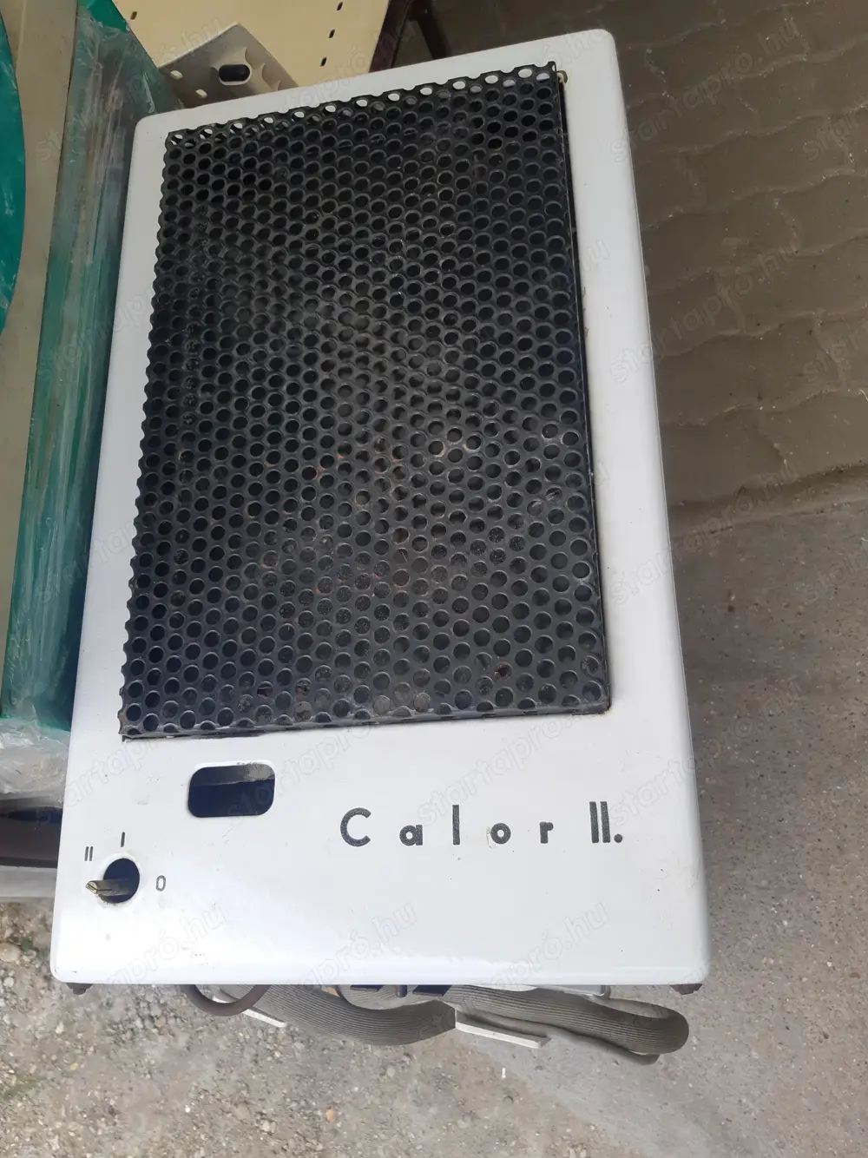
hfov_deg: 53.0
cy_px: 579
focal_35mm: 26
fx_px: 870
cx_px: 434
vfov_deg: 67.3
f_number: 1.7
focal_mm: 3.93
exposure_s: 1/683
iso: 40
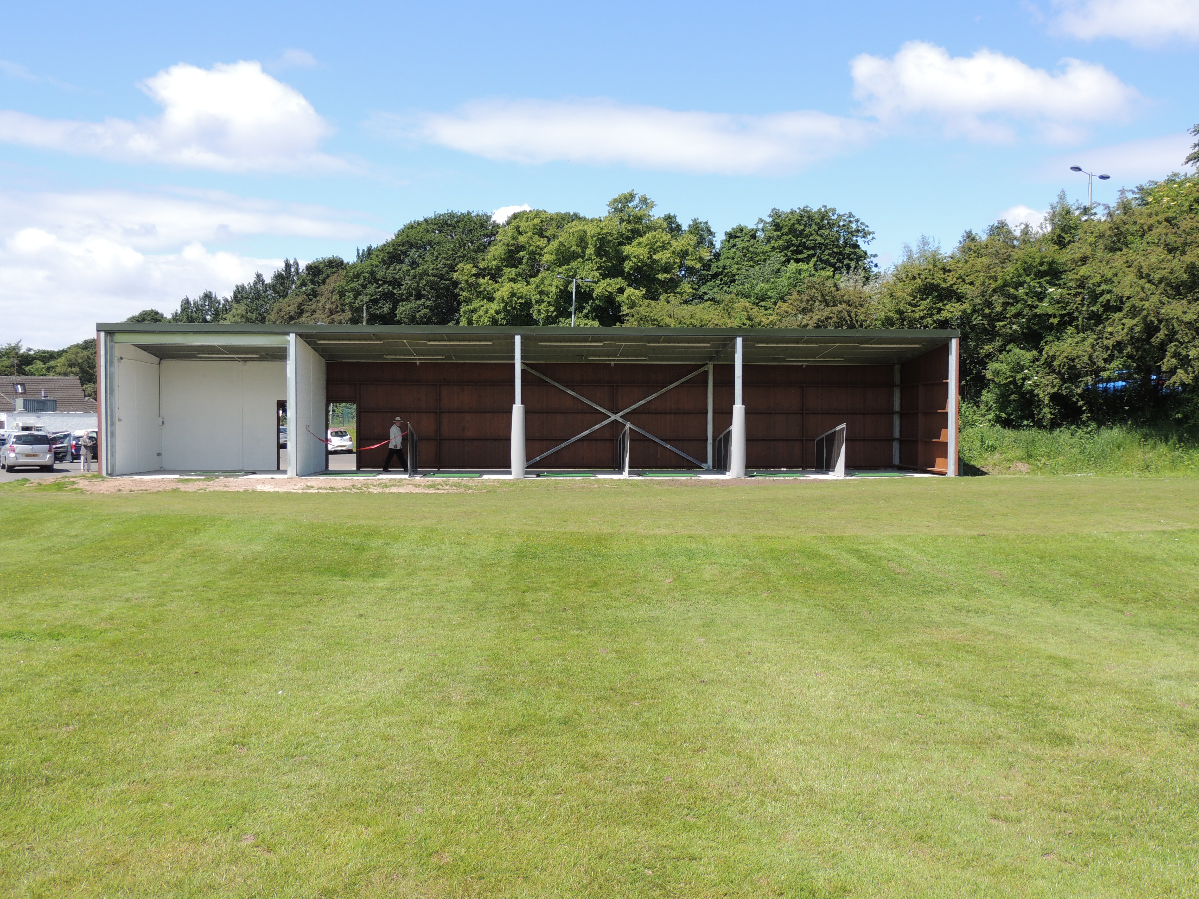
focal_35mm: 33
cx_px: 600
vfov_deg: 42.9
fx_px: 1143
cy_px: 450
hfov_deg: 55.4
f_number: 3.2
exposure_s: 1/800
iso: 100
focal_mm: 5.8
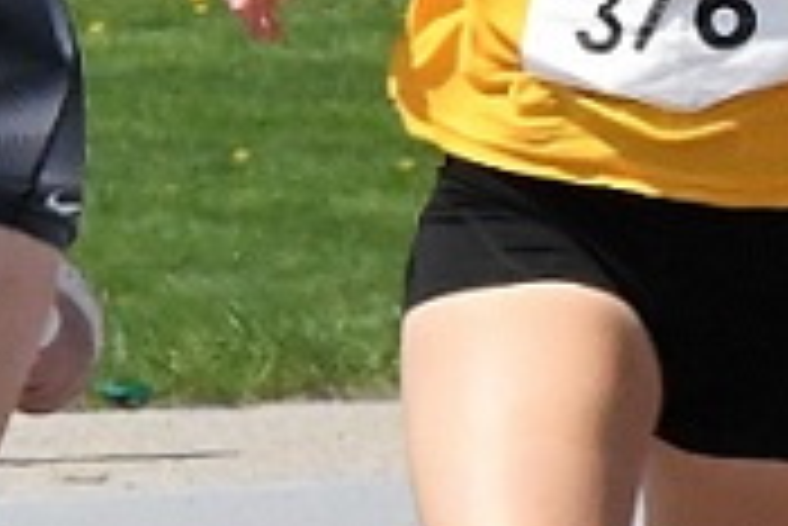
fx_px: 31916
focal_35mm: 1457
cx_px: 1972
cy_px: 267
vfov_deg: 0.9
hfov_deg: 1.4
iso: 2200
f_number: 20
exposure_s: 1/1250
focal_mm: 165
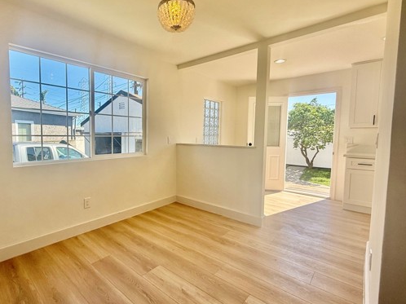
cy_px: 148
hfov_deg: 86.3
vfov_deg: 71.5
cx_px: 157
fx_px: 211
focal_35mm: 18
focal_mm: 2.22
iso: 64
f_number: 2.2
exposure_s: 1/569
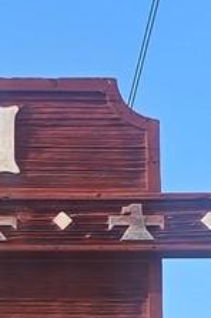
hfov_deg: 6.1
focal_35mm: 220
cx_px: -182
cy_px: 435
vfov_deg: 9.2
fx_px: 1940
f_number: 1.7
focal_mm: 6.3
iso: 12
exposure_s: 1/443
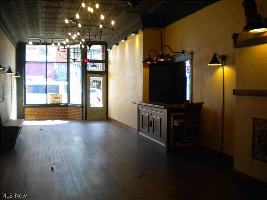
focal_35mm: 35
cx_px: 134
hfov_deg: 52.6
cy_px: 100
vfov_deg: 40.7
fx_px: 270
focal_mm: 6.3
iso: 136
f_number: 3.1
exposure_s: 1/54.4
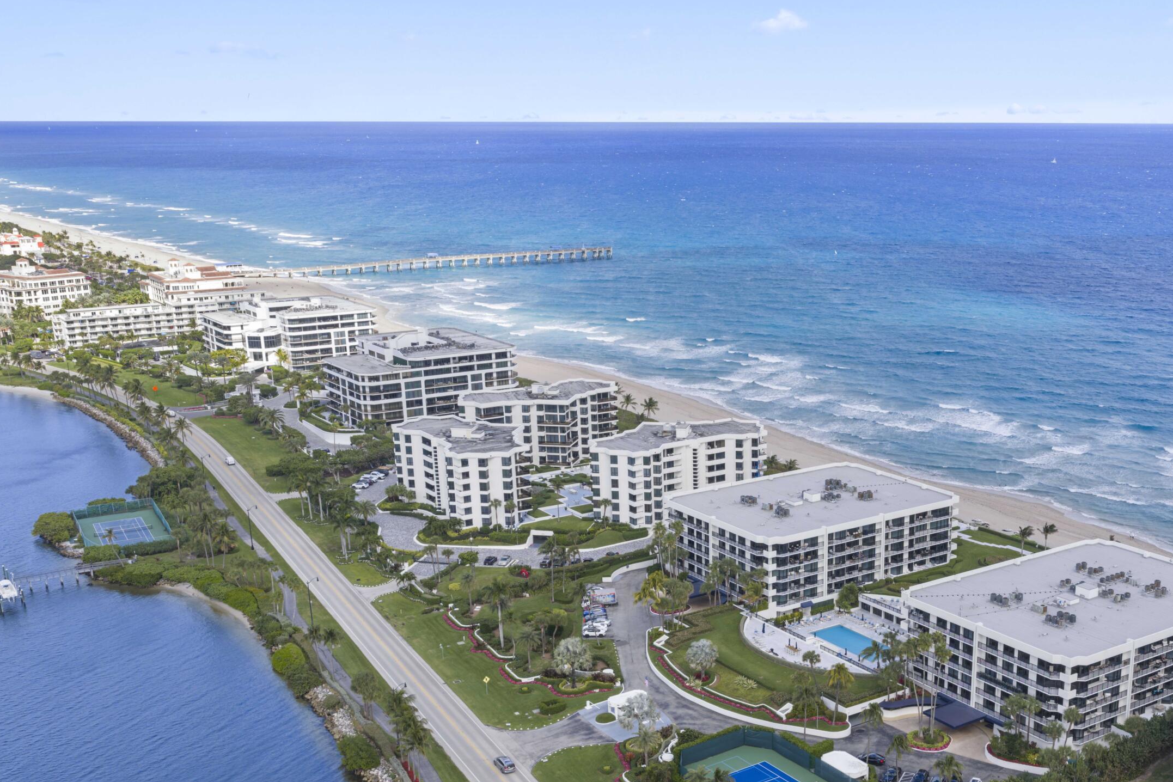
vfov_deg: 33.8
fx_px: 1271
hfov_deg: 48.8
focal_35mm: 39
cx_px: 769
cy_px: 533
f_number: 5
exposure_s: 1/100
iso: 100
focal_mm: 14.45
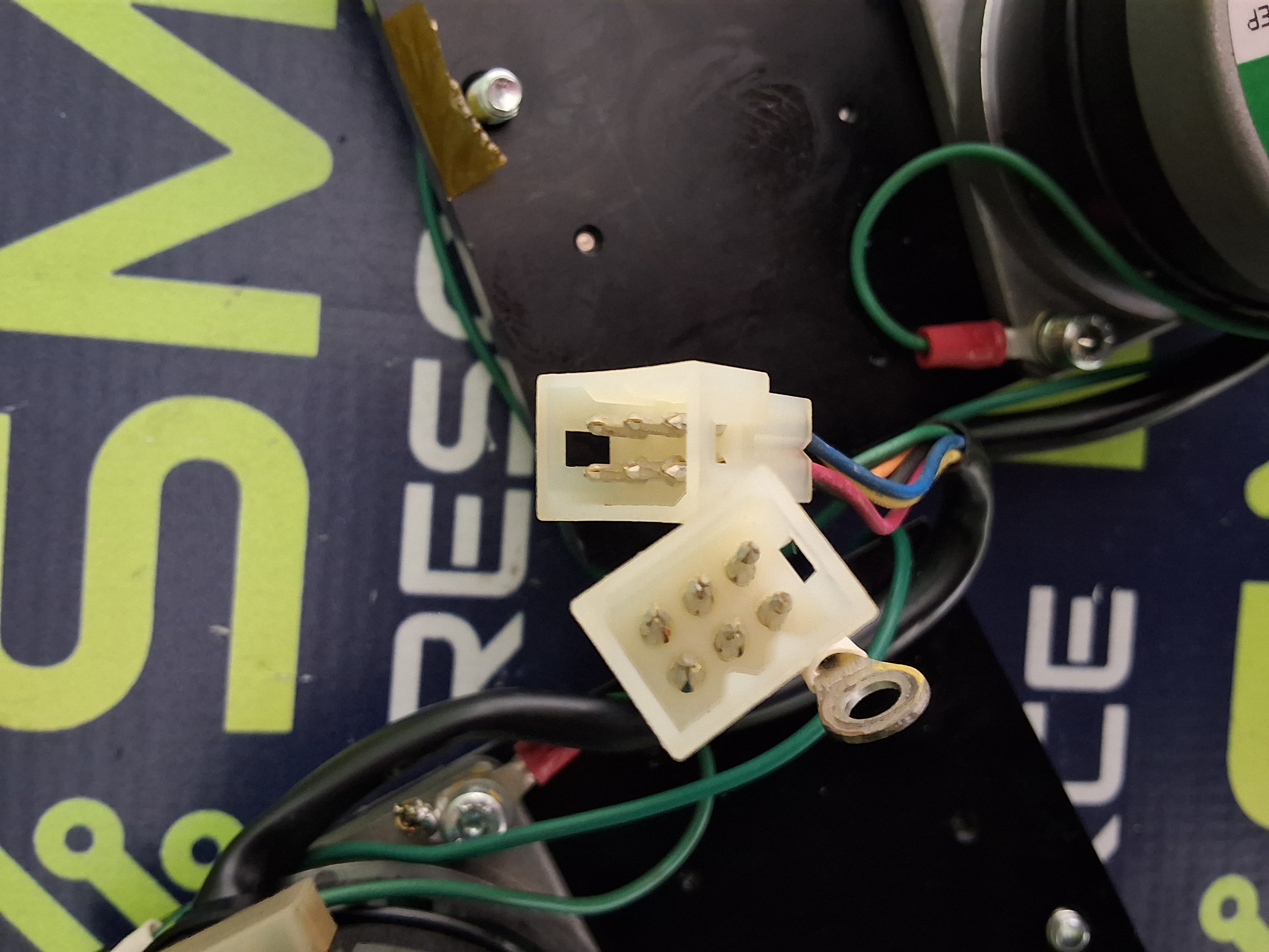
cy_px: 476
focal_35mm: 28
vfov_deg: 49.7
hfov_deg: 63.4
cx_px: 634
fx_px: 1026
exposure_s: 1/20
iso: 320
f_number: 1.9
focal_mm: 2.91
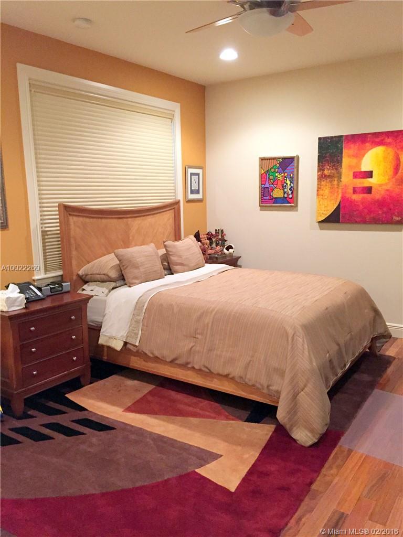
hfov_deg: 48.2
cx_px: 202
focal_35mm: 29
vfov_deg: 61.7
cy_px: 268
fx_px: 450
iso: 250
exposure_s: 1/24
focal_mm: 4.15
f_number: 2.2
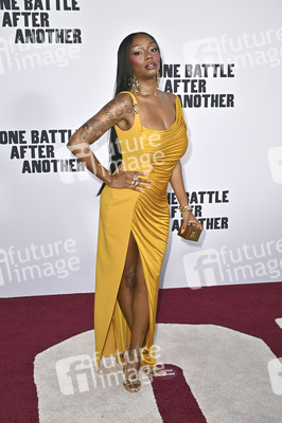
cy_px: 212
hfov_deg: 29.2
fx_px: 541
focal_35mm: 46
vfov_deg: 42.8
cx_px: 141
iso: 800
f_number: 5
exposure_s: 1/320
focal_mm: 46
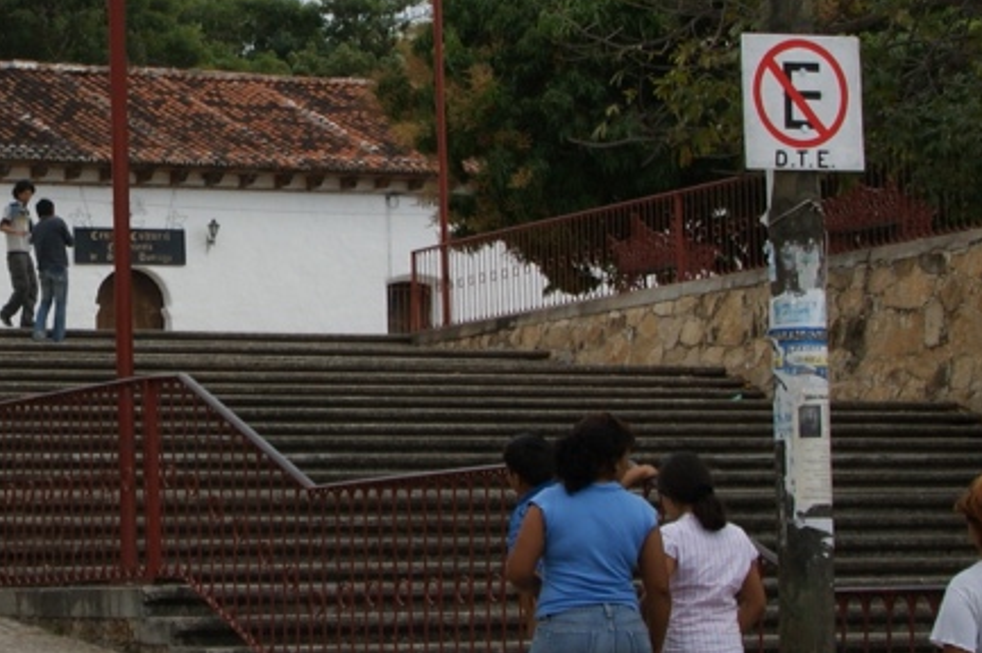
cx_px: 61
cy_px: 204
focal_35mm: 133
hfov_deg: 15.2
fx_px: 3625
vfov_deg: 10.3
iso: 100
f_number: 10
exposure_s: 1/100
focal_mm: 24
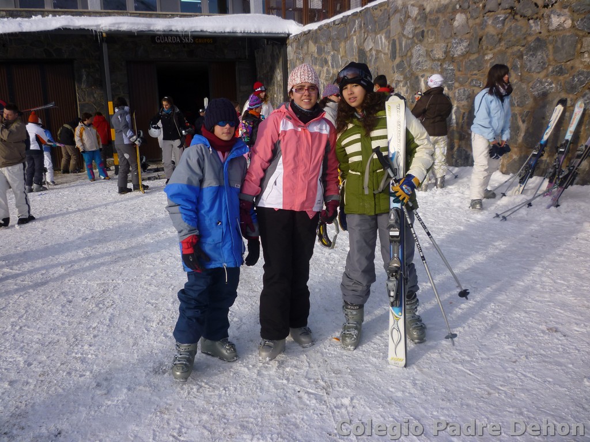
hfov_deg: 61.7
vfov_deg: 48.2
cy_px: 221
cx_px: 295
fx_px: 494
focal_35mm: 29
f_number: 3.5
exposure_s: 1/400
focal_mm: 5.2
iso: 80
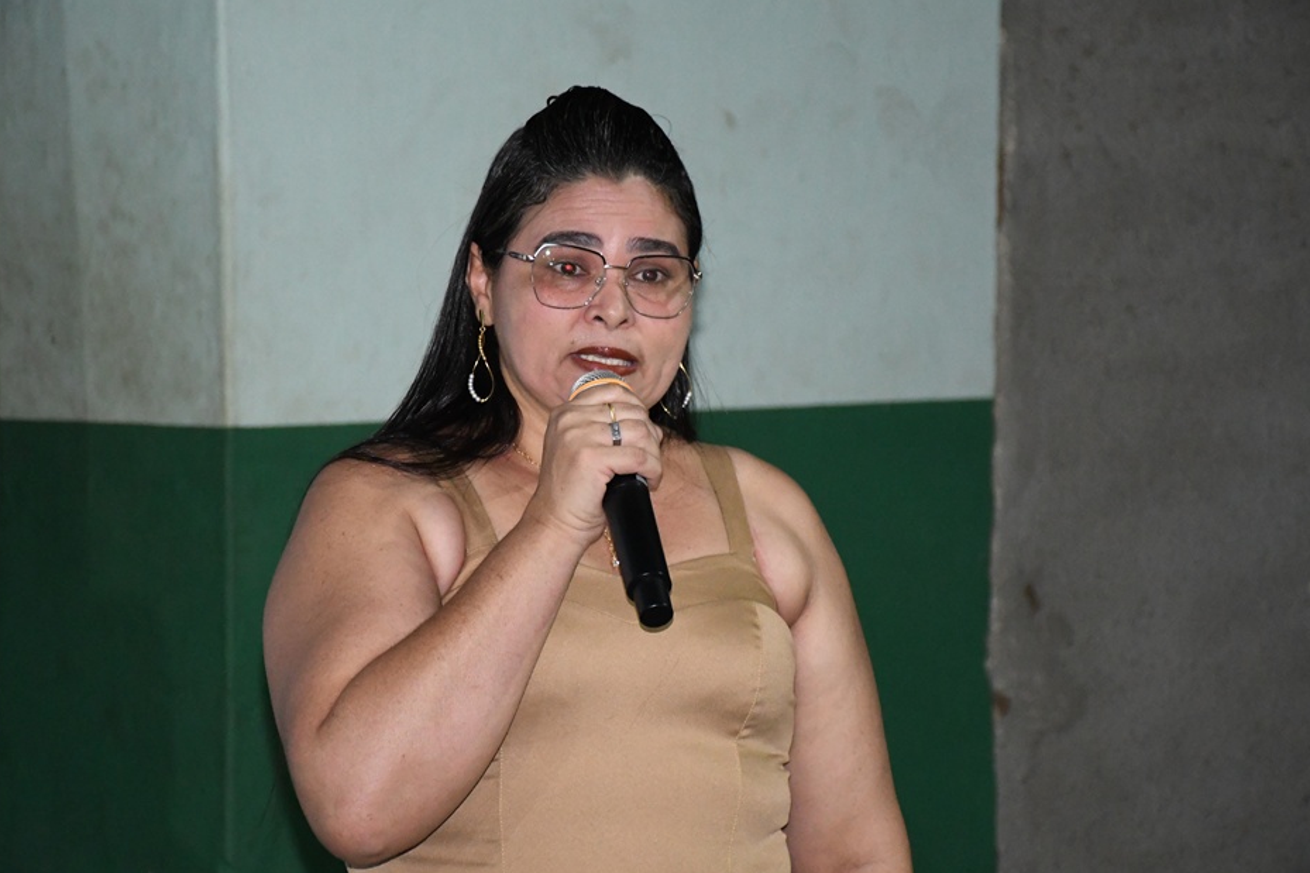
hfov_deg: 14.7
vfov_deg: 9.8
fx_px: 5093
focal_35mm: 140
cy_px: 434
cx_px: 647
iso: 6400
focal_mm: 85
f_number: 5.3
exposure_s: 1/160
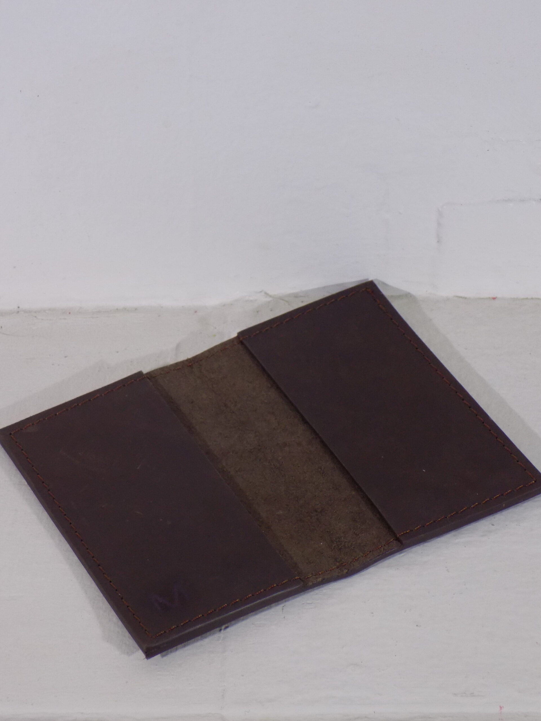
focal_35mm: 107
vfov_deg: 18.4
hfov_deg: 13.8
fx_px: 2230
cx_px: 270
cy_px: 360
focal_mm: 19.1
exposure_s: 1/30
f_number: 4.7
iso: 250
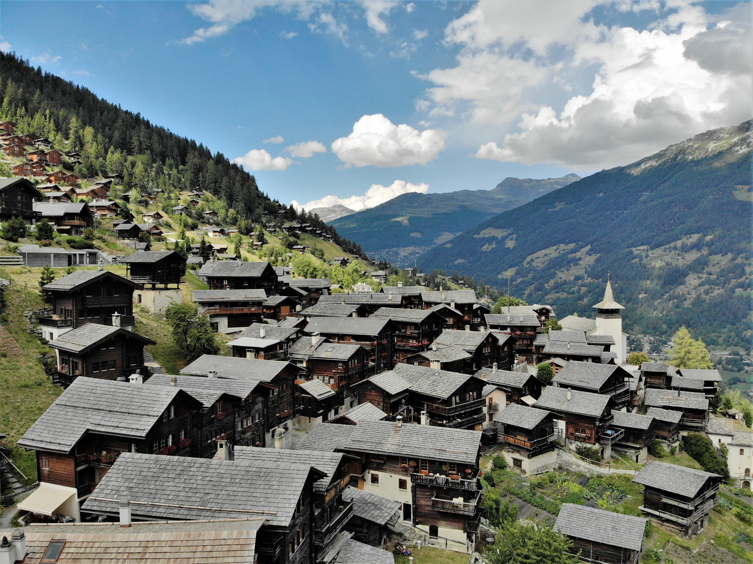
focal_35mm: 24
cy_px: 282
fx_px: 522
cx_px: 376
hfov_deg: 71.6
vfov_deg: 56.8
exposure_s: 1/1250
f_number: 2.8
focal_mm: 4.5
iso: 100
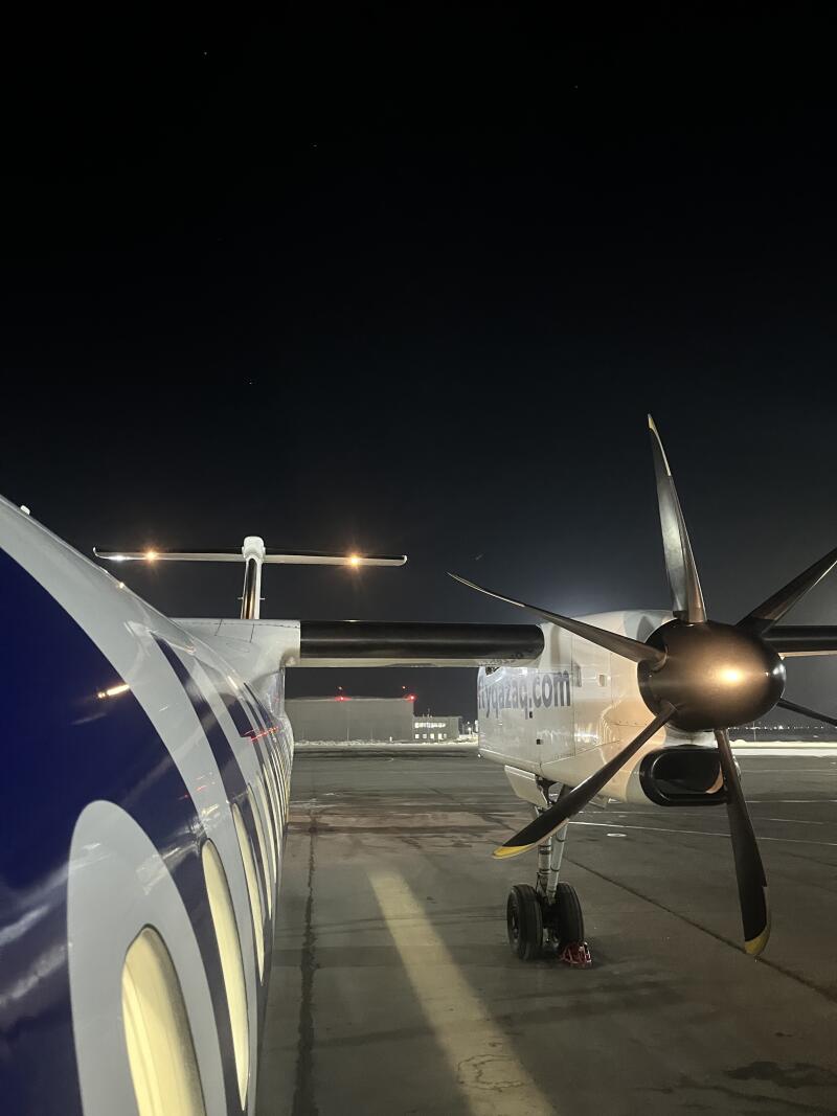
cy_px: 558
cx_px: 418
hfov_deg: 53.1
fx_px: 838
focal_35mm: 26
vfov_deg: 67.3
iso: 1000
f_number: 1.6
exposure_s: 1/16
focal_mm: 5.1
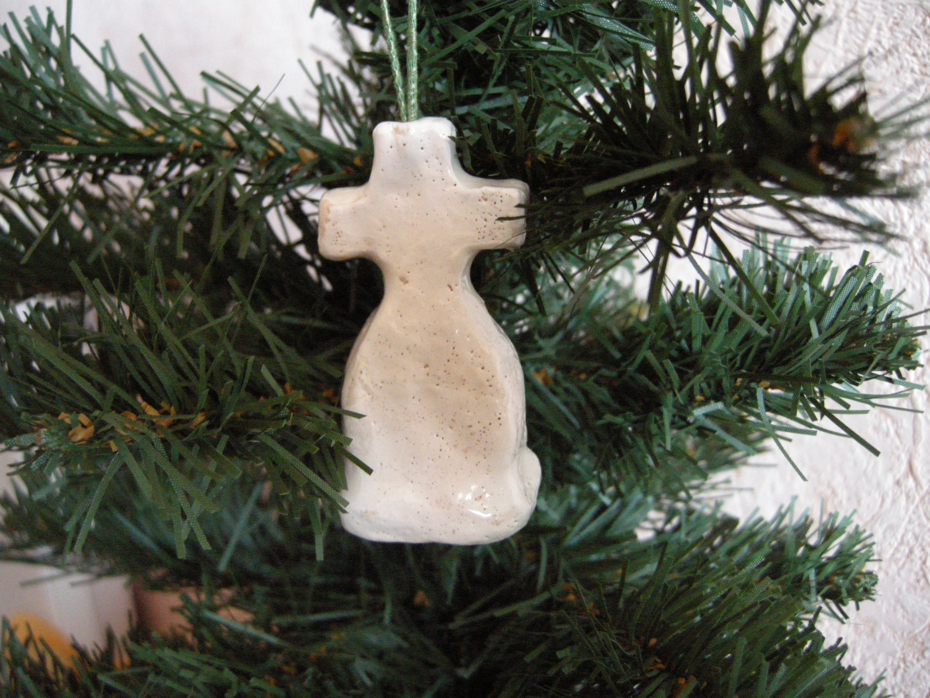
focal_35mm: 35
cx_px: 465
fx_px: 940
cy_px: 349
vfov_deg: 40.7
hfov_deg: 52.6
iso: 800
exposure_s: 1/5.7
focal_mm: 7.5
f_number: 2.7
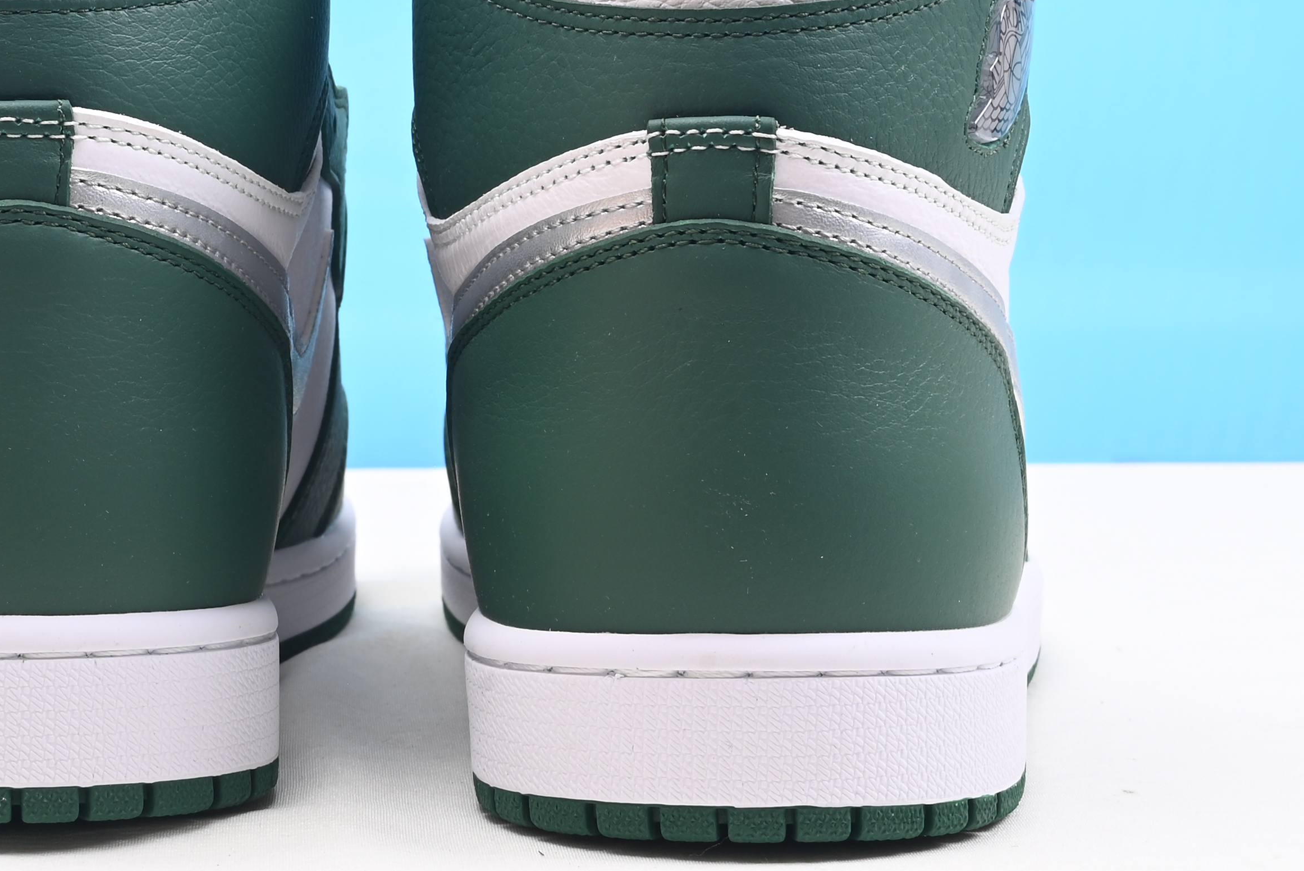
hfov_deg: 20.0
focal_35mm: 101
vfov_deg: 13.4
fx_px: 3660
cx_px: 321
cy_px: -6
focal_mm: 39
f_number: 16
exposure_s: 1/1.6
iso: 100
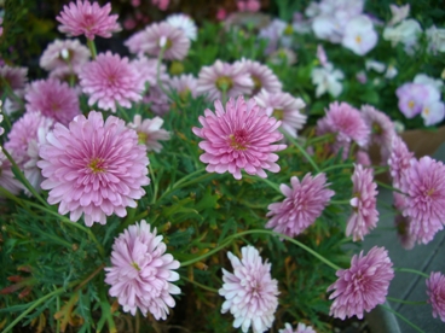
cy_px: 166
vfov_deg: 37.7
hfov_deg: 49.0
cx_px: 222
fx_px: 489
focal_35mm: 38
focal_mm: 7.9
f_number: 2.8
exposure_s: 1/160
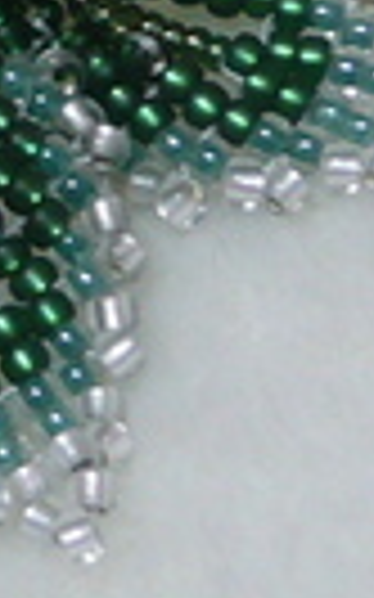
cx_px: -491
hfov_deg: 4.9
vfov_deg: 8.0
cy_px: -85
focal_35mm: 261
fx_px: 4261
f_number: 4
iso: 200
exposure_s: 1/13
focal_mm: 7
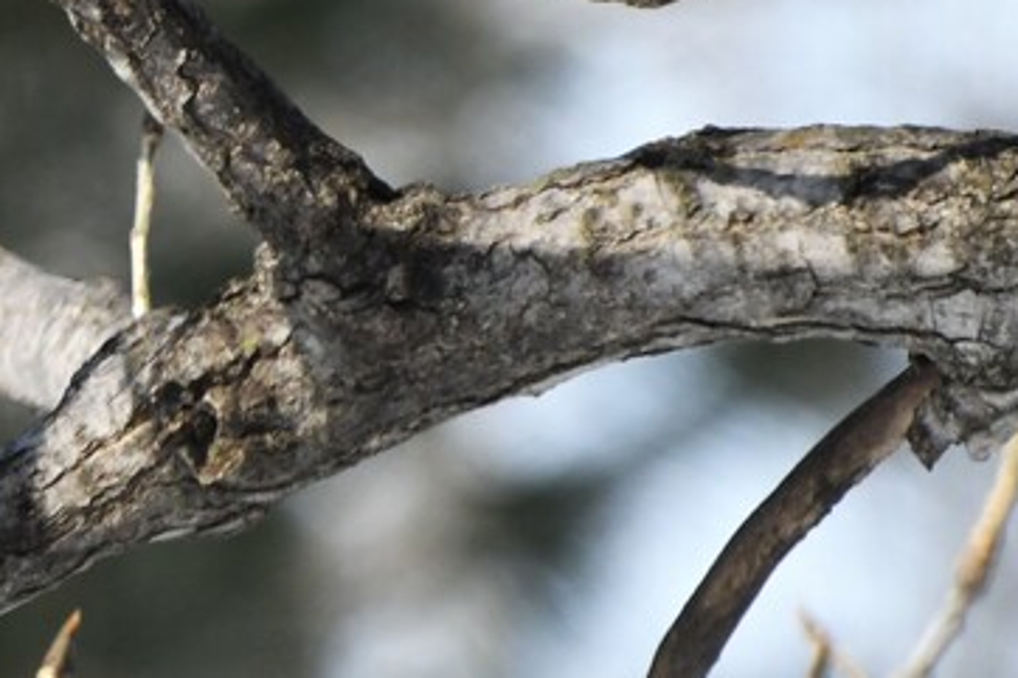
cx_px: -6
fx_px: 21565
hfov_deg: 2.7
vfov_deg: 1.8
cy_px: 550
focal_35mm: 763
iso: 800
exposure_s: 1/1600
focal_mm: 230
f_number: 8
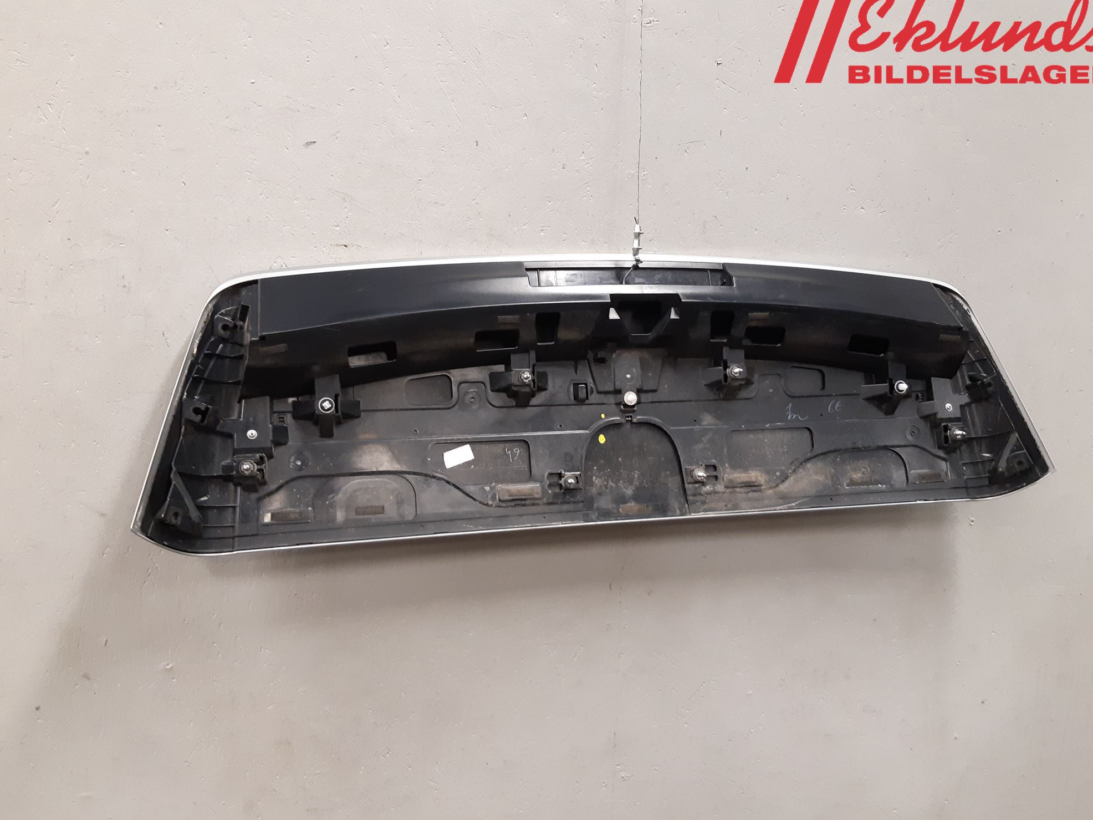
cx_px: 546
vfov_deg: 51.4
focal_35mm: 27
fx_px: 853
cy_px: 415
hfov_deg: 65.3
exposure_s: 1/50
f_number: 1.7
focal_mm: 3.93
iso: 250
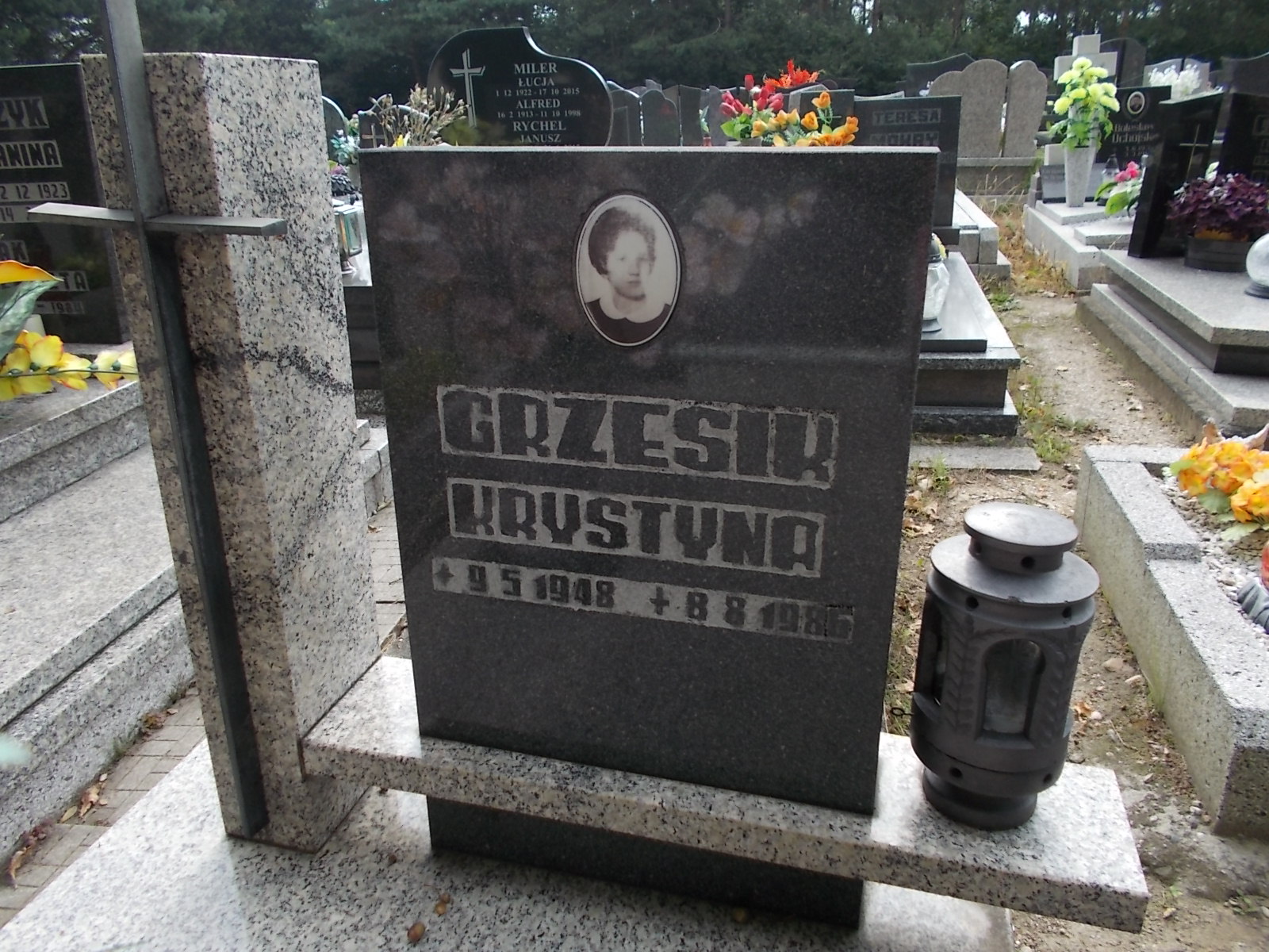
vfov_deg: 53.1
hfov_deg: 67.3
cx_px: 634
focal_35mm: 26
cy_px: 476
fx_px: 953
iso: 80
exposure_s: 1/400
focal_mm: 4.6
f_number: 3.2
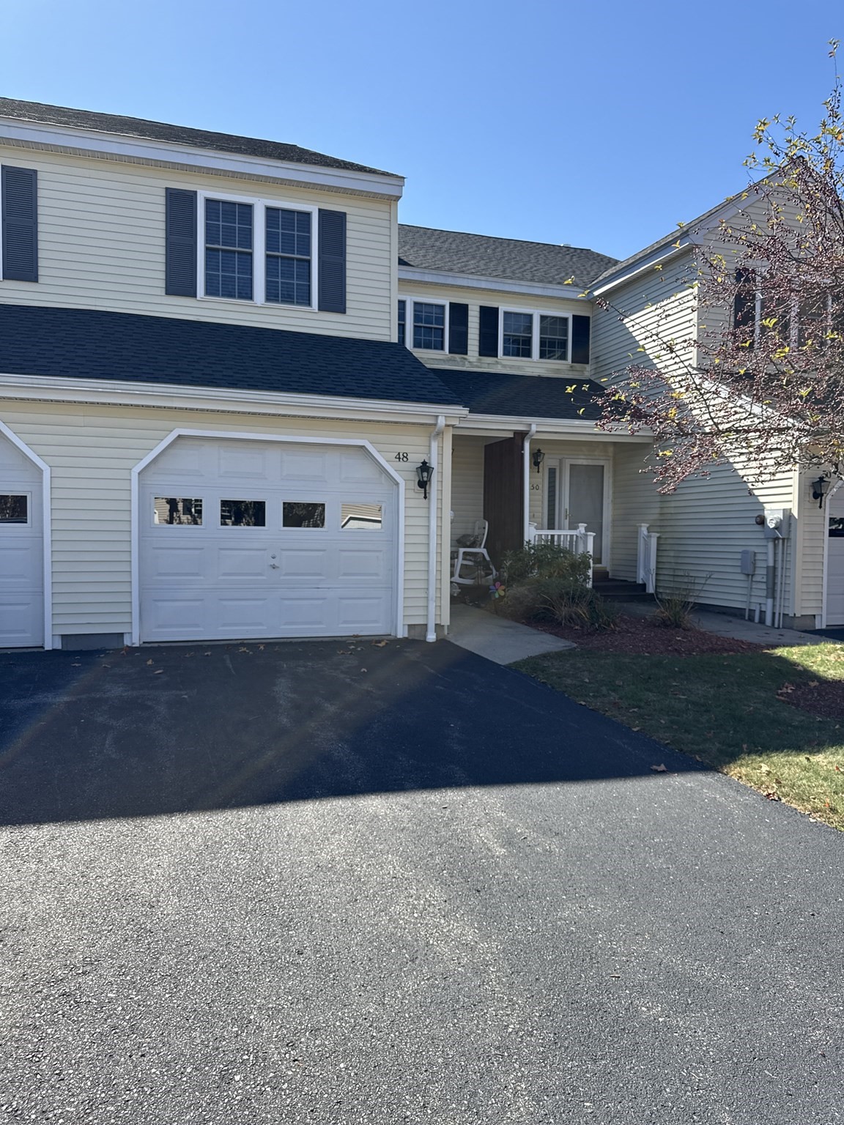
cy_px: 562
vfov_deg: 71.6
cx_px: 422
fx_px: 780
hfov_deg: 56.8
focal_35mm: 24
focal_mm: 6.76
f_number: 1.78
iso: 80
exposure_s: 1/2299
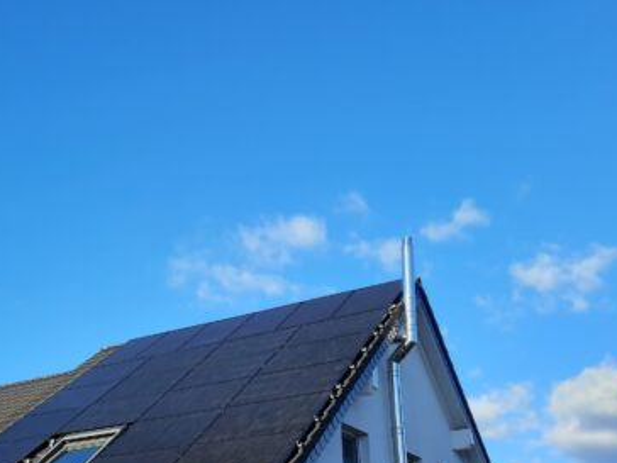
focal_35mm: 44
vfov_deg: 32.2
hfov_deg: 42.4
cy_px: 351
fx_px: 784
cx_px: 205
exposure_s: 1/628
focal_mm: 4.6
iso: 32
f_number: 2
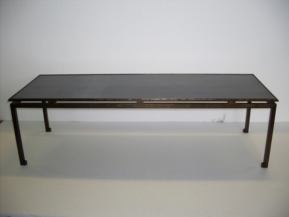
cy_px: 108
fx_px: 317
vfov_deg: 37.7
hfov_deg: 49.0
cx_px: 144
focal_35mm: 38
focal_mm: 6.3
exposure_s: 1/45
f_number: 2.8
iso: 100
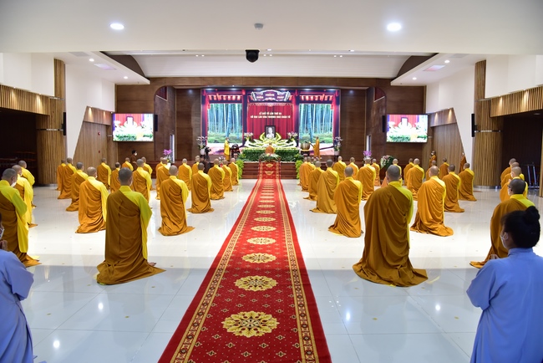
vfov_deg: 53.2
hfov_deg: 73.7
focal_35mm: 24
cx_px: 272
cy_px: 182
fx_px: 362
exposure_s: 1/40
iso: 1250
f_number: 5.6
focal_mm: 24
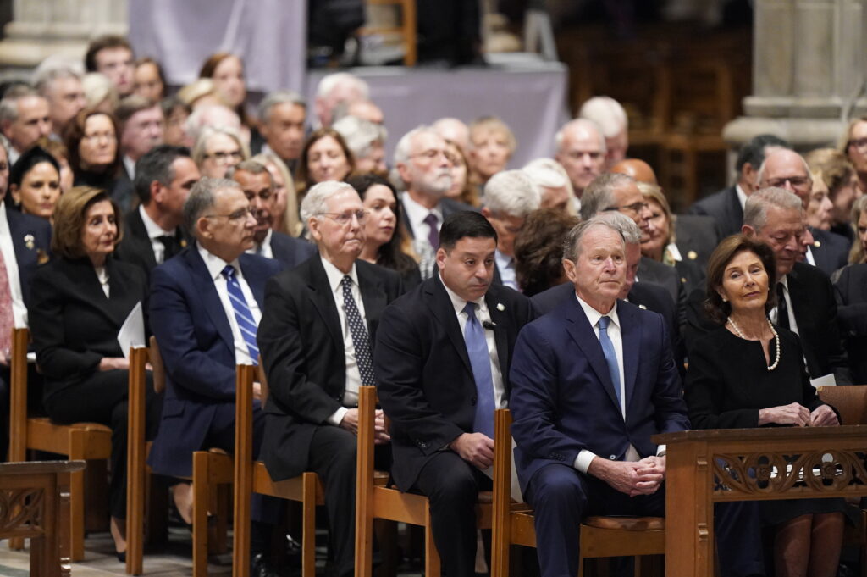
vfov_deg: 3.4
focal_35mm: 400
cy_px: 288
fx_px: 9625
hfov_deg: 5.2
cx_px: 434
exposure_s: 1/320
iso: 8000
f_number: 2.8
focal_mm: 400
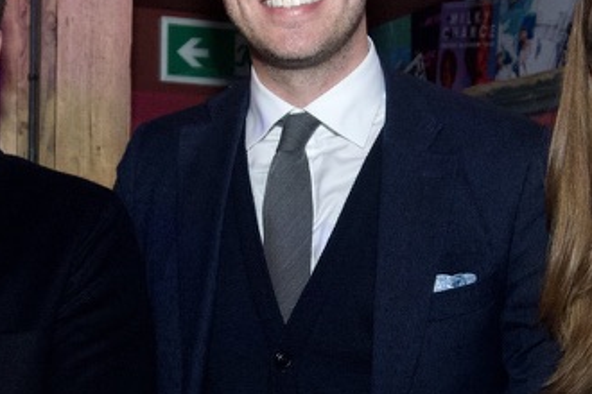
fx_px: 1299
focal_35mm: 79
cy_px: 279
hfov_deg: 25.7
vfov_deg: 17.2
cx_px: 309
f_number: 3.5
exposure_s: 1/250
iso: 1600
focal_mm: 16
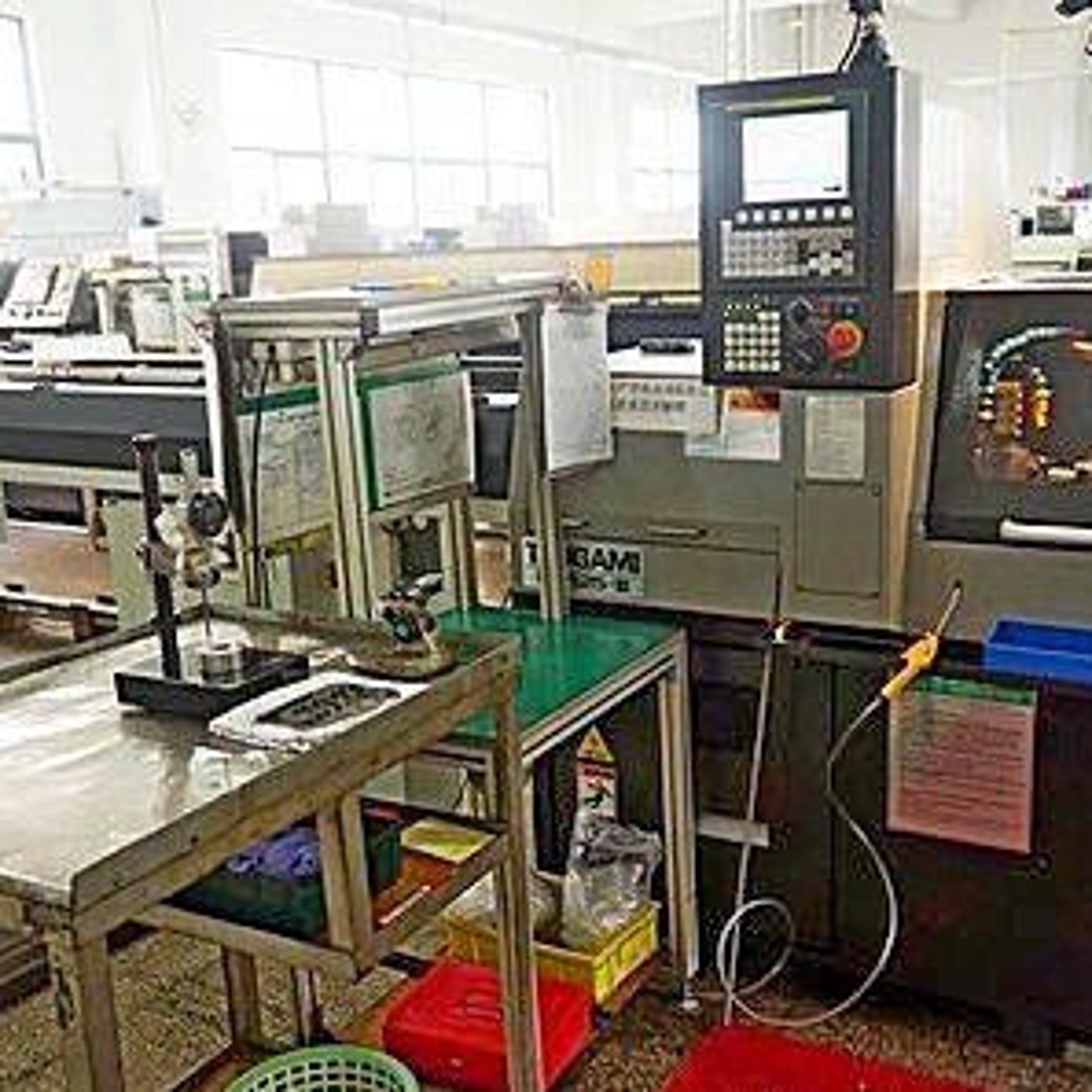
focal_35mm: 36
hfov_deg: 46.0
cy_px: 548
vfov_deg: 46.0
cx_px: 588
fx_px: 1285
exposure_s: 1/50
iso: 1000
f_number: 3.5
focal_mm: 28
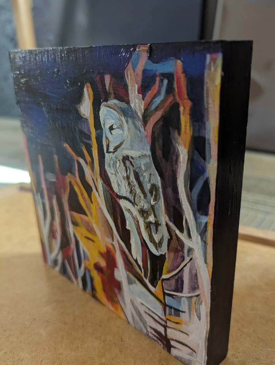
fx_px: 317
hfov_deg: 46.9
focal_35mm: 30
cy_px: 183
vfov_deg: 59.9
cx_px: 141
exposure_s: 1/144
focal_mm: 6.81
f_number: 1.85
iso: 745
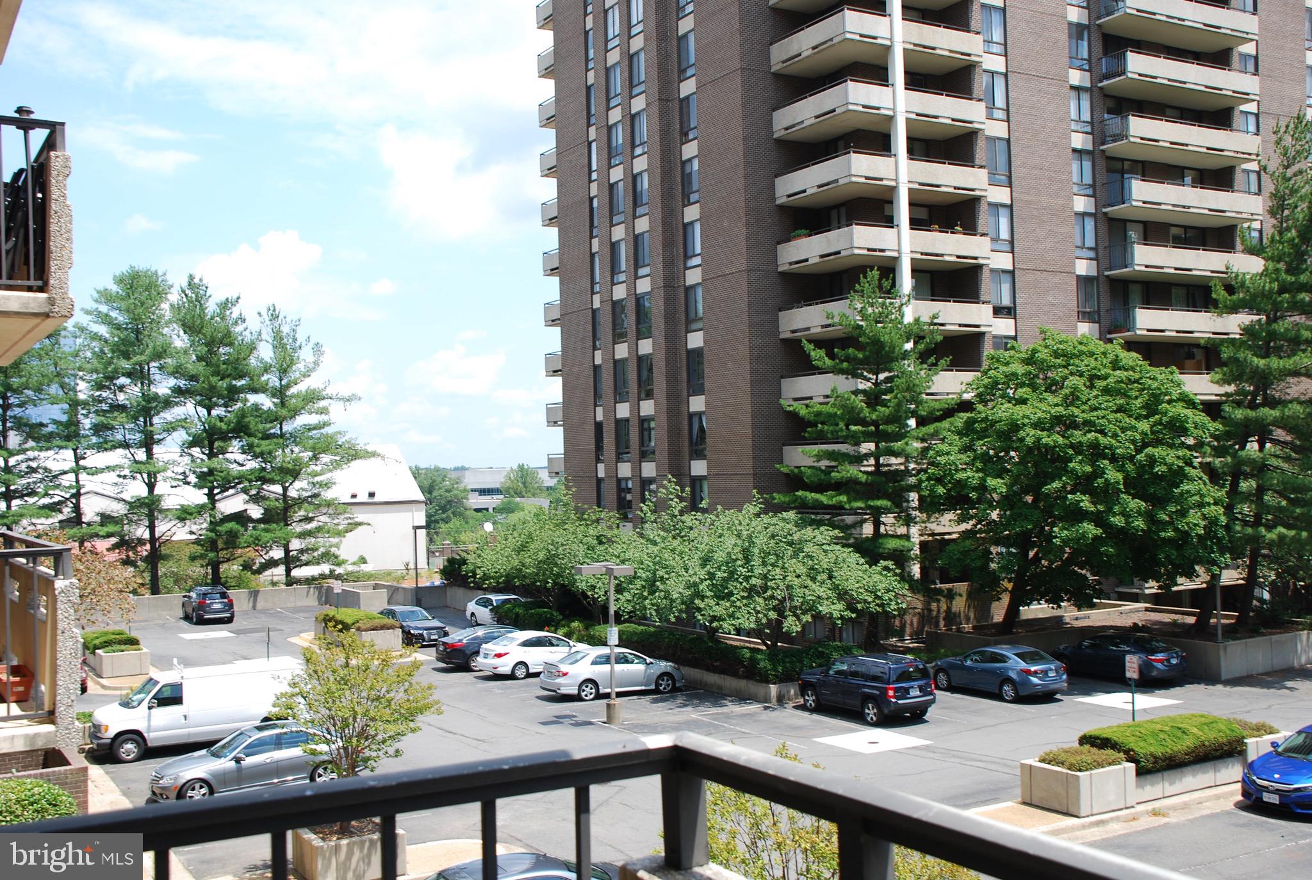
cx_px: 656
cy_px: 440
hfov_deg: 51.2
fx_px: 1369
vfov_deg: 35.6
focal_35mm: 38
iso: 100
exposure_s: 1/200
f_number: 7.1
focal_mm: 25
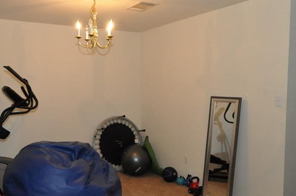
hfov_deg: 59.5
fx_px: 254
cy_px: 106
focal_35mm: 31
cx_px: 109
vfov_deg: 42.1
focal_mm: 12
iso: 2000
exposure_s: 1/60
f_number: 7.1
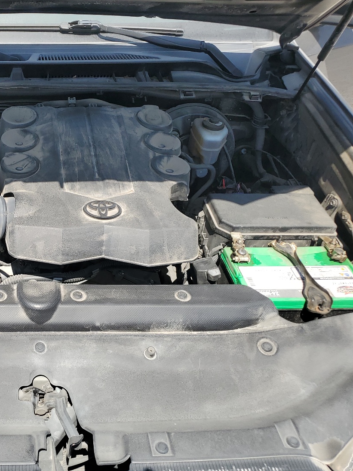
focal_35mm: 38
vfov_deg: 49.0
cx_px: 23
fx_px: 517
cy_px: 231
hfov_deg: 35.1
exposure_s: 1/2000
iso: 50
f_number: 1.5
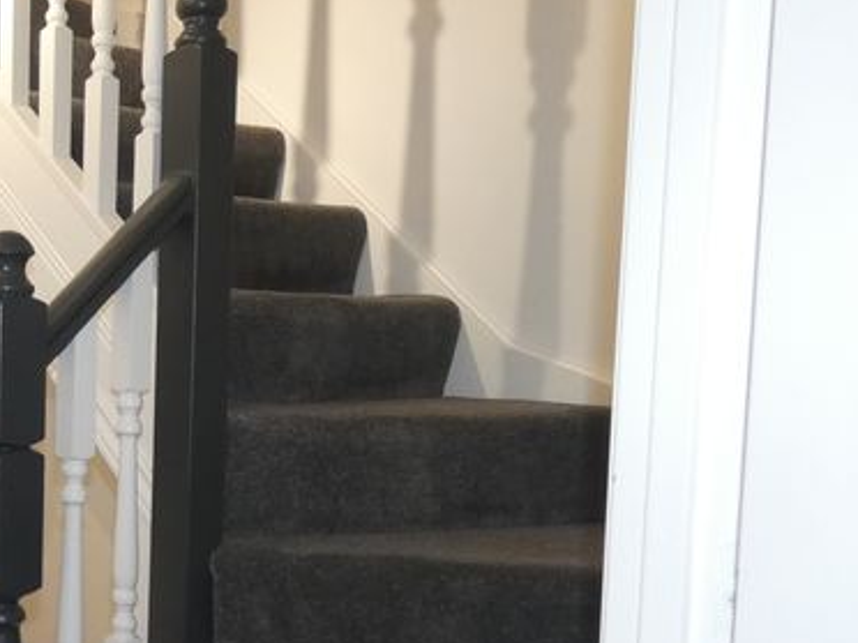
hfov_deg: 38.0
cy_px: 408
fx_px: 1066
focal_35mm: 43
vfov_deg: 33.4
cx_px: -39
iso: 400
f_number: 2.8
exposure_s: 1/60
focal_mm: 3.6
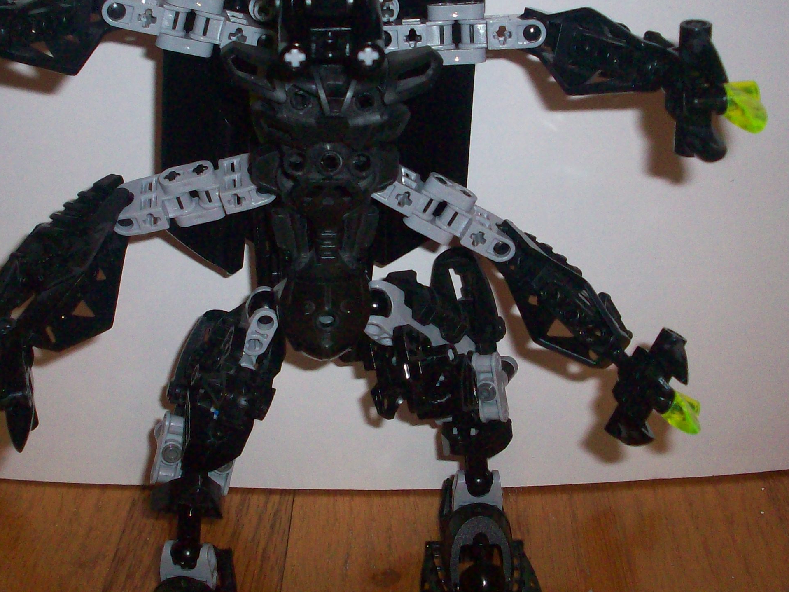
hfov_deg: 32.7
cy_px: 259
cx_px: 345
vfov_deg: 24.8
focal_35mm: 59
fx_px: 1345
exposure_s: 1/64
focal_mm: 6.2
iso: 160
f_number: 2.8
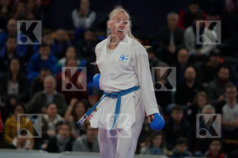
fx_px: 1805
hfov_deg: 7.5
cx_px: 119
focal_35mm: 273
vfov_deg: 5.0
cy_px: 79
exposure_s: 1/1000
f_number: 2.8
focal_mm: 182
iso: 1250
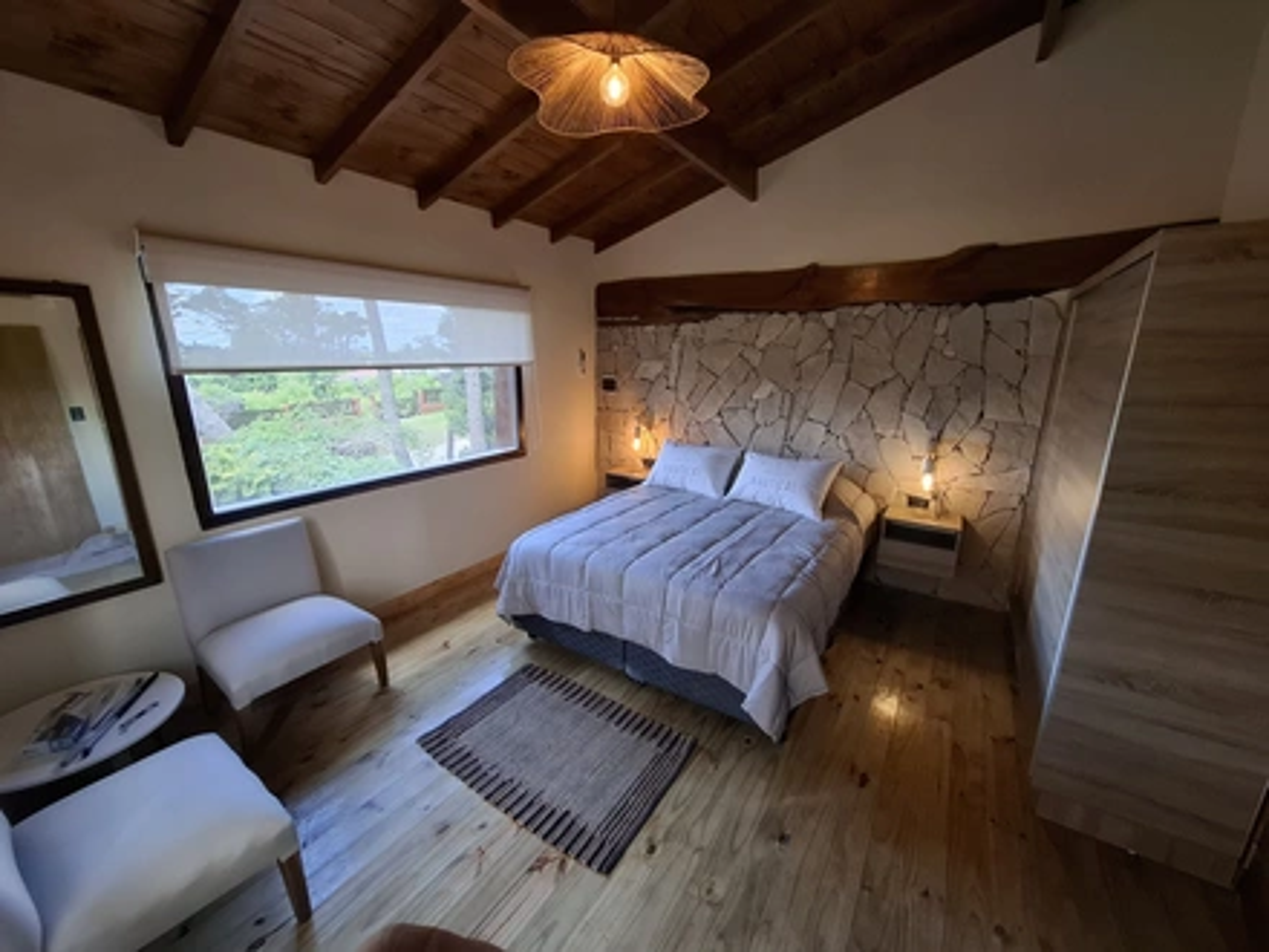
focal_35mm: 13
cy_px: 476
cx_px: 634
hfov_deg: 106.2
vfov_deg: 89.9
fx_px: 477
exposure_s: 1/50
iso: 64
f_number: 2.2
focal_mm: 1.74
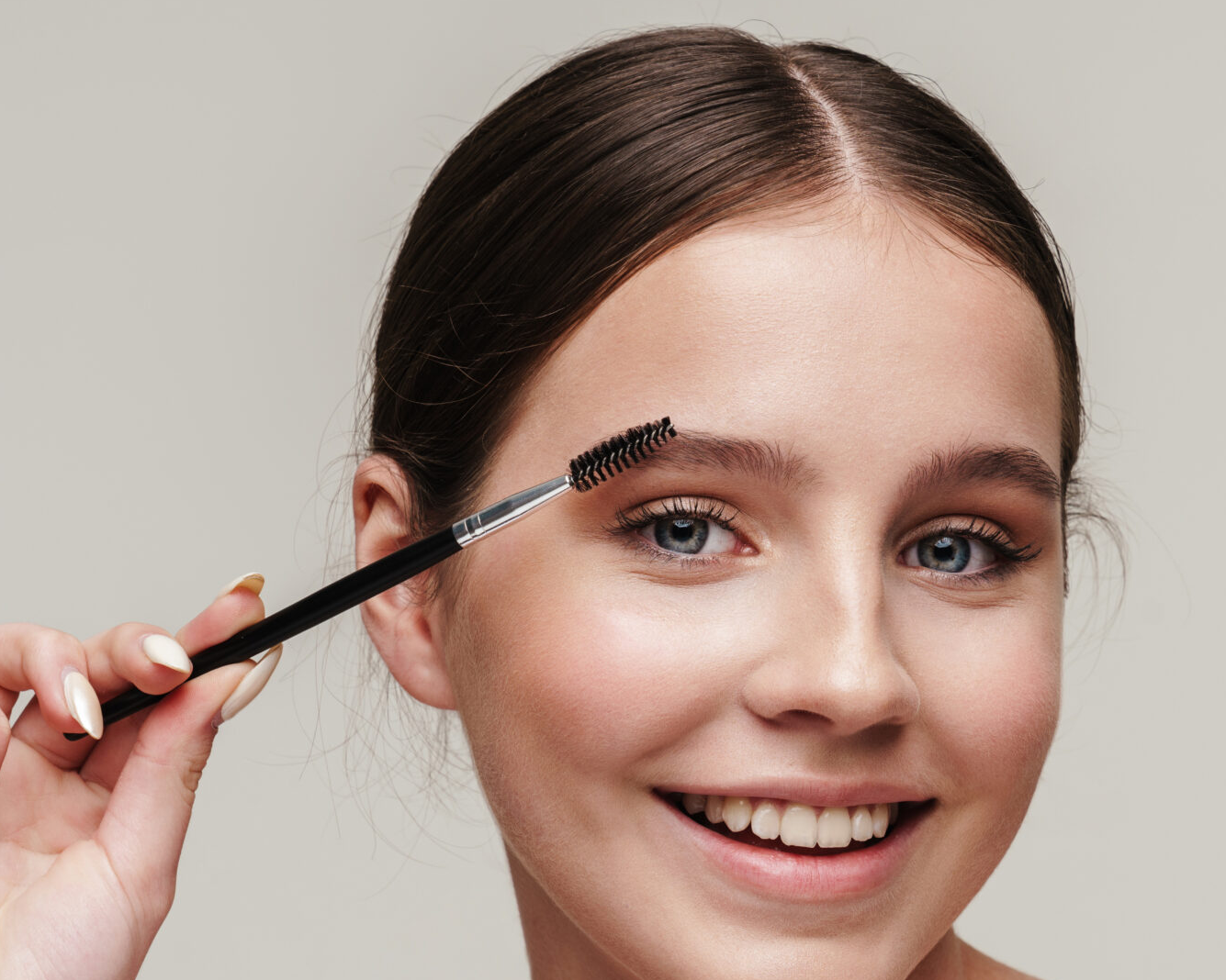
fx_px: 4572
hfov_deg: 15.3
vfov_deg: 12.2
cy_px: 711
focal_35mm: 126
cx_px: 747
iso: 125
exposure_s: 1/125
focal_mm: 70
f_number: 8
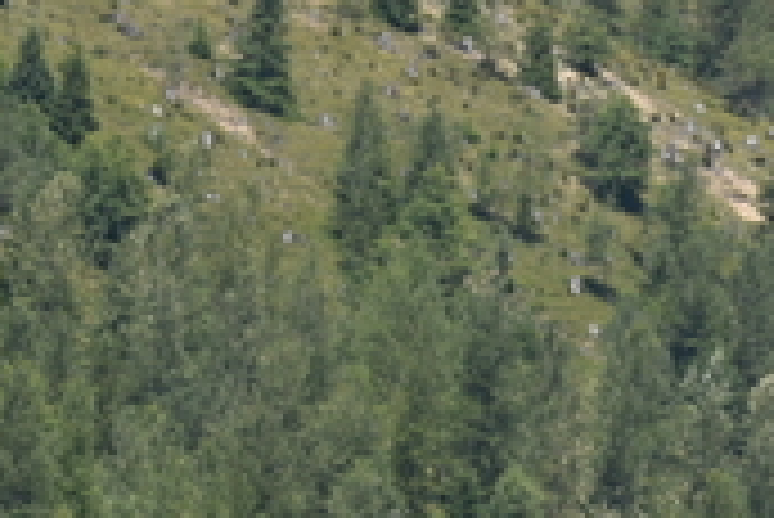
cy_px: 667
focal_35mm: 835
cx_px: 2056
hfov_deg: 2.4
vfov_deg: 1.6
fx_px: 17967
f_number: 8
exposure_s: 1/250
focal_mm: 112
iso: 100
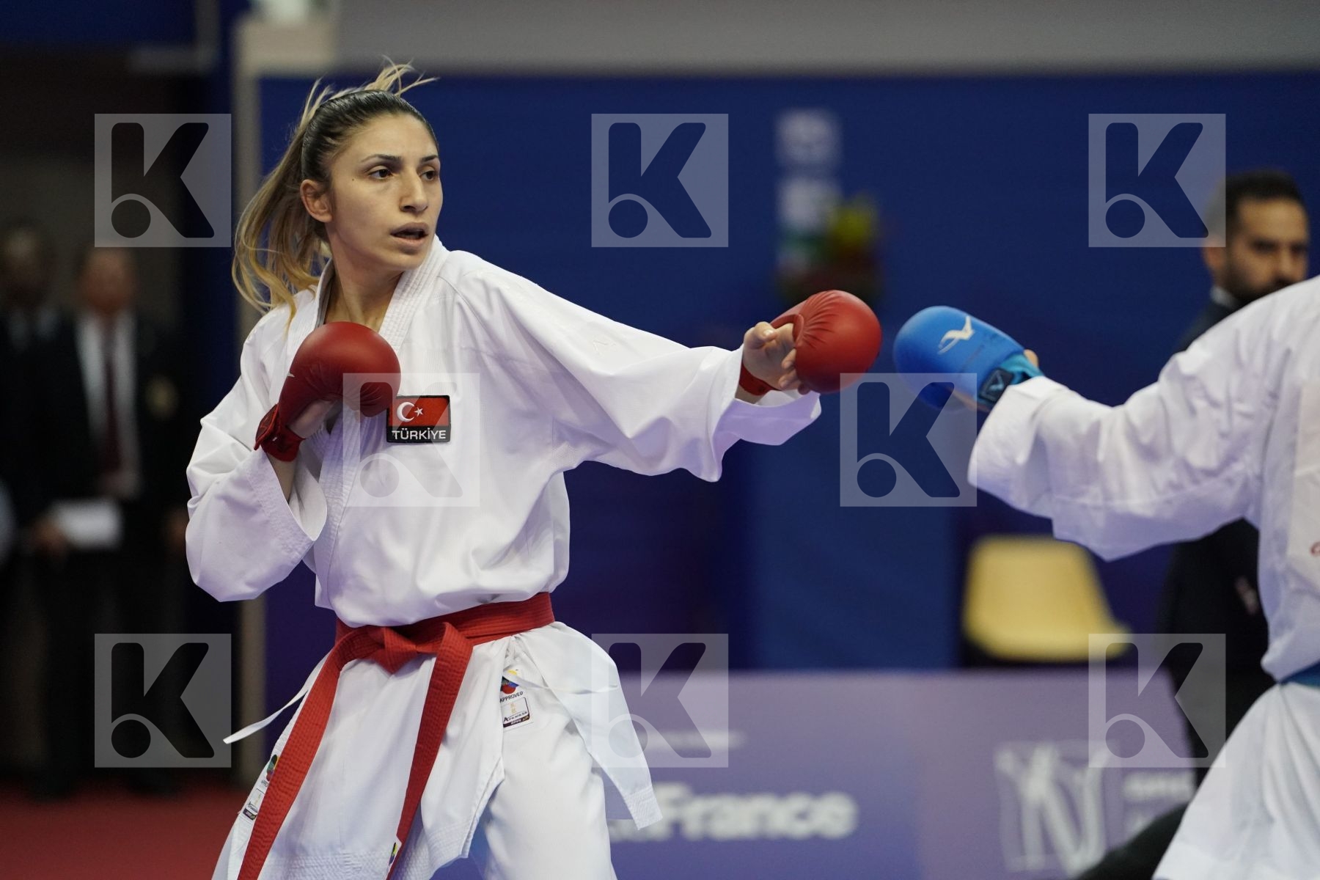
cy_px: 440
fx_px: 7333
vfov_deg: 6.9
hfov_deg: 10.3
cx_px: 660
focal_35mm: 200
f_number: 2.8
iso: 4000
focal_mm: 200
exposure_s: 1/1000
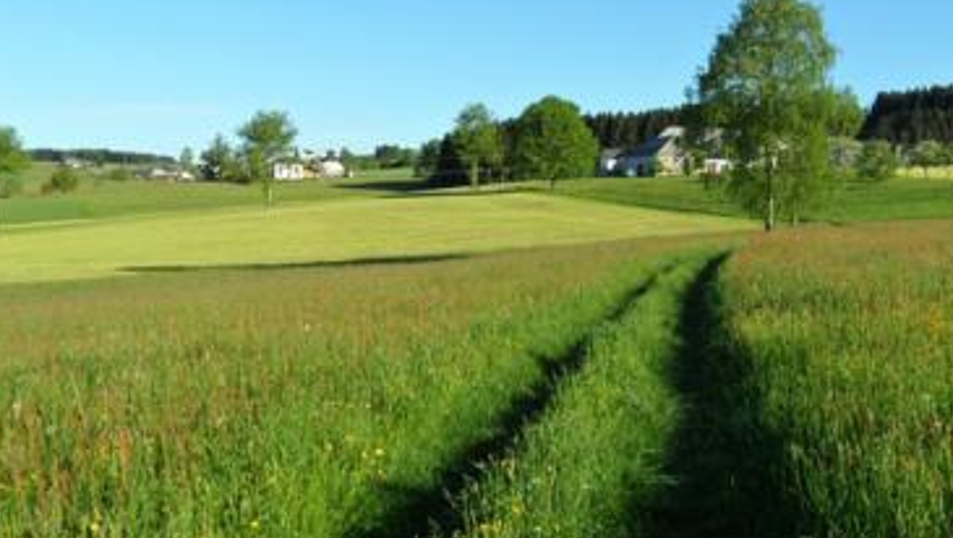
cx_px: 693
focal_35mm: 42
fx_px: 1062
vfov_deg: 28.4
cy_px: 251
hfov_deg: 46.9
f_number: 3.2
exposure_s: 1/1000
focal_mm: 3.9
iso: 80
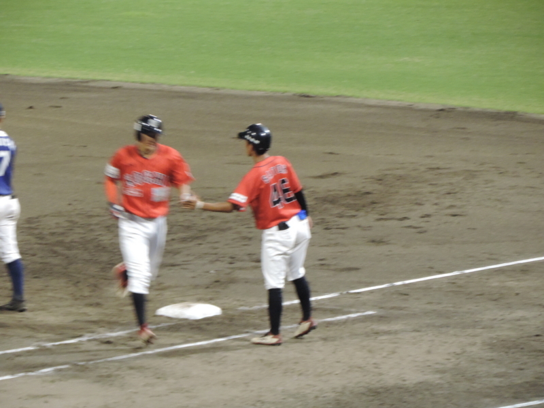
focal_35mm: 400
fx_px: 6286
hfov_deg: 5.0
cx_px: 272
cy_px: 204
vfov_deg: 3.7
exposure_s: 1/40
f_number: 4.8
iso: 800
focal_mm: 71.3
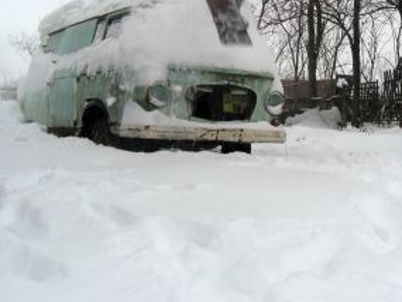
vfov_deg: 24.6
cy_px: 85
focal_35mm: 59
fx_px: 685
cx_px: 282
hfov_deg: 32.3
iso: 80
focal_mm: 6.3
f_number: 8.2
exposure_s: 1/90
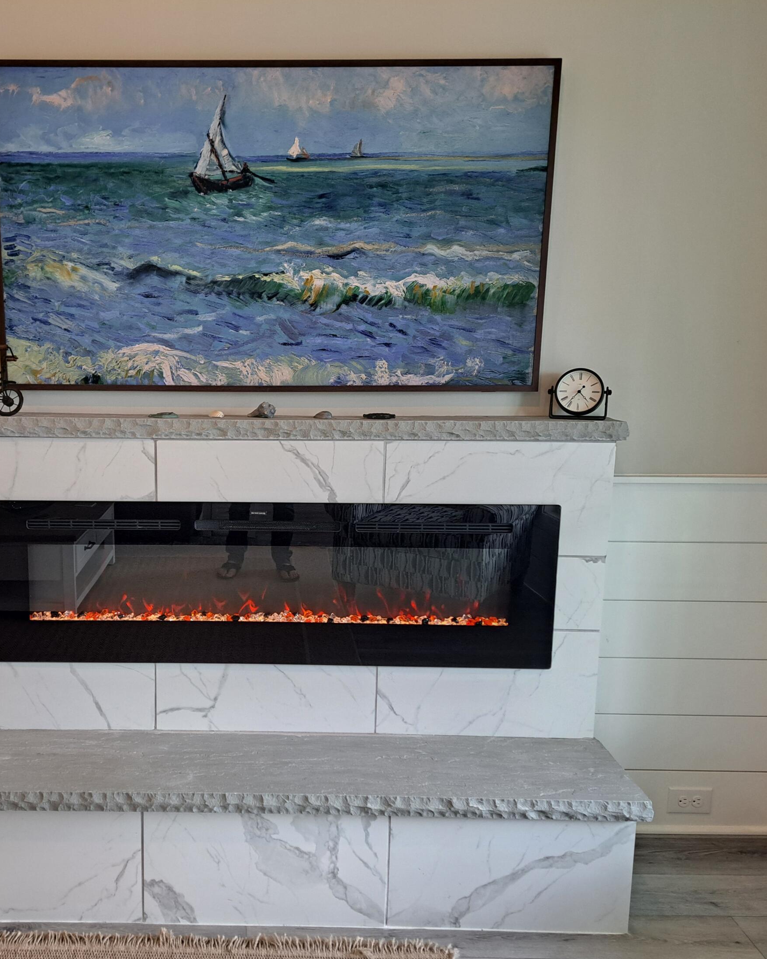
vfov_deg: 55.7
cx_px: 229
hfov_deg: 44.8
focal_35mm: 32
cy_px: 488
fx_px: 908
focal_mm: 5.23
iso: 125
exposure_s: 1/60
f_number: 1.8
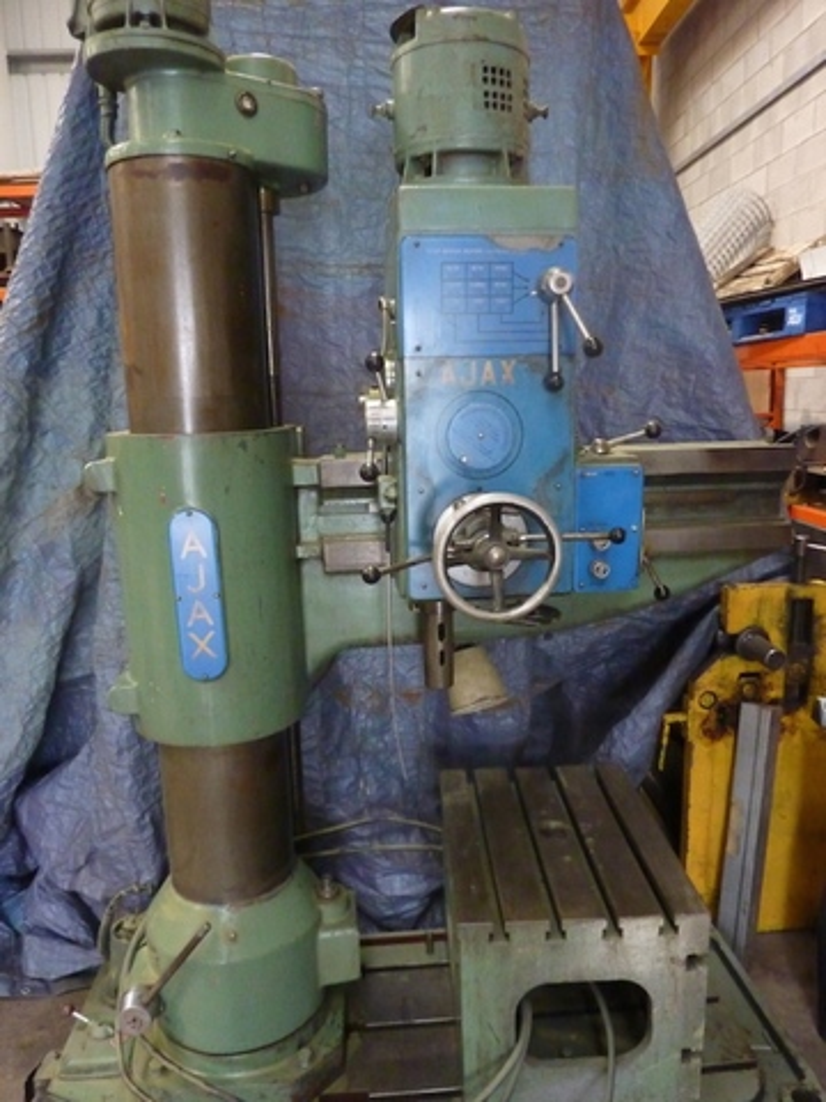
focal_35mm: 25
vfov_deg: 69.4
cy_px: 551
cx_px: 413
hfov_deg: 54.9
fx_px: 795
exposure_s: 1/13
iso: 800
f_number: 3.3
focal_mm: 4.1
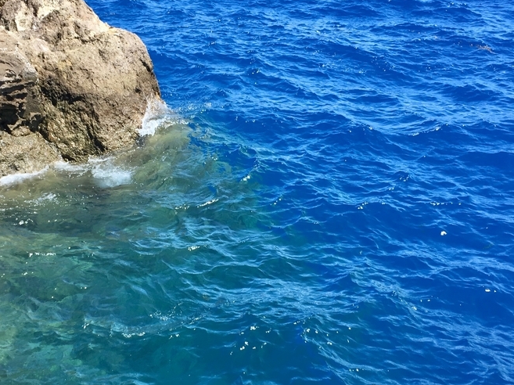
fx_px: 787
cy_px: 204
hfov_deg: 36.0
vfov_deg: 27.5
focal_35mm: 53
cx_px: 192
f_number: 2.2
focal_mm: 4.15
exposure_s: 1/836
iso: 25
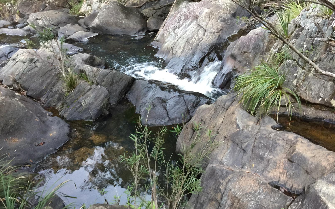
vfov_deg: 40.5
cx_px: 166
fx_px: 283
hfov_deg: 61.2
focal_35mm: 31
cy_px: 92
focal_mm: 4.15
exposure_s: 1/10
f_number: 2.2
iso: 125
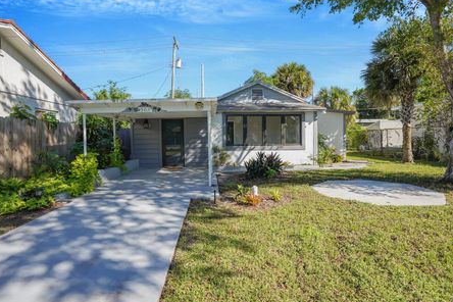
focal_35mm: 18
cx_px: 232
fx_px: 226
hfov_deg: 90.0
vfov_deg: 67.4
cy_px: 144
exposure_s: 1/1000
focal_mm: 16
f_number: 8
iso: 800
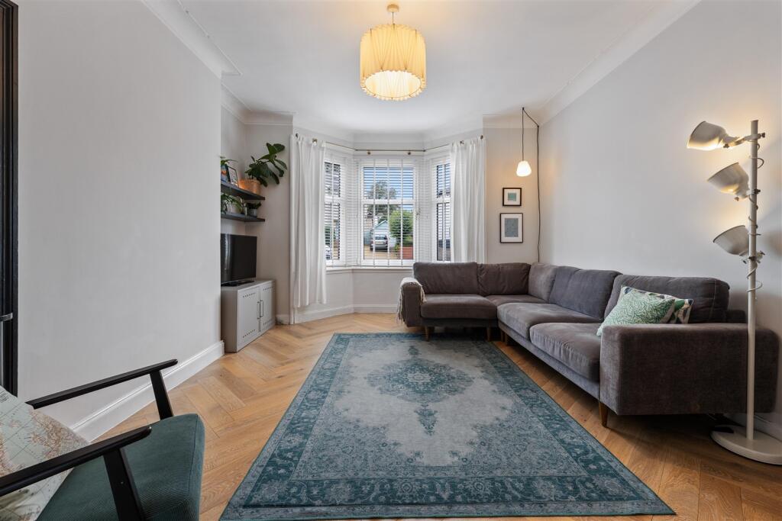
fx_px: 304
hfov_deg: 104.2
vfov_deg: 81.2
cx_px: 391
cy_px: 260
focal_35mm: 14
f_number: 8
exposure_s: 1/8
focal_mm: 14
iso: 640
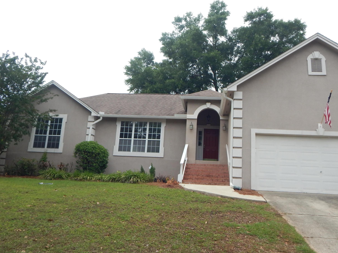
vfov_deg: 49.7
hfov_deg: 63.3
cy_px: 133
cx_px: 185
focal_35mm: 28
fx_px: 273
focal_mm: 4
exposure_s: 1/800
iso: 125
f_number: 3
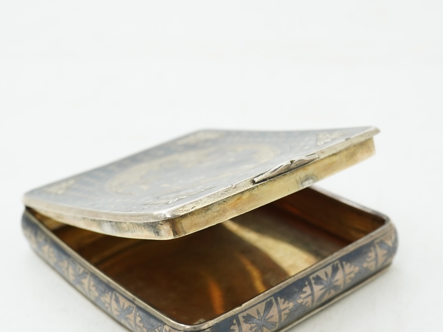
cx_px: 228
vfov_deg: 22.2
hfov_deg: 29.4
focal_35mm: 66
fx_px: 845
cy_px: 213
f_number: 13
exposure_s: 1/50
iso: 640
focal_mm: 30
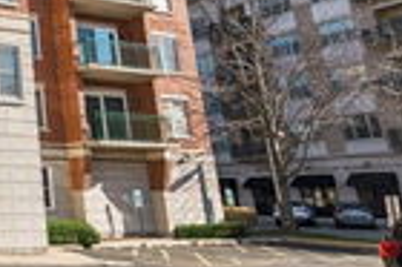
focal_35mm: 48
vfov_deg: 27.3
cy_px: 46
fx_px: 535
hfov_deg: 31.3
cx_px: -126
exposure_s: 1/500
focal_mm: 14
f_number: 9.5
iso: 200
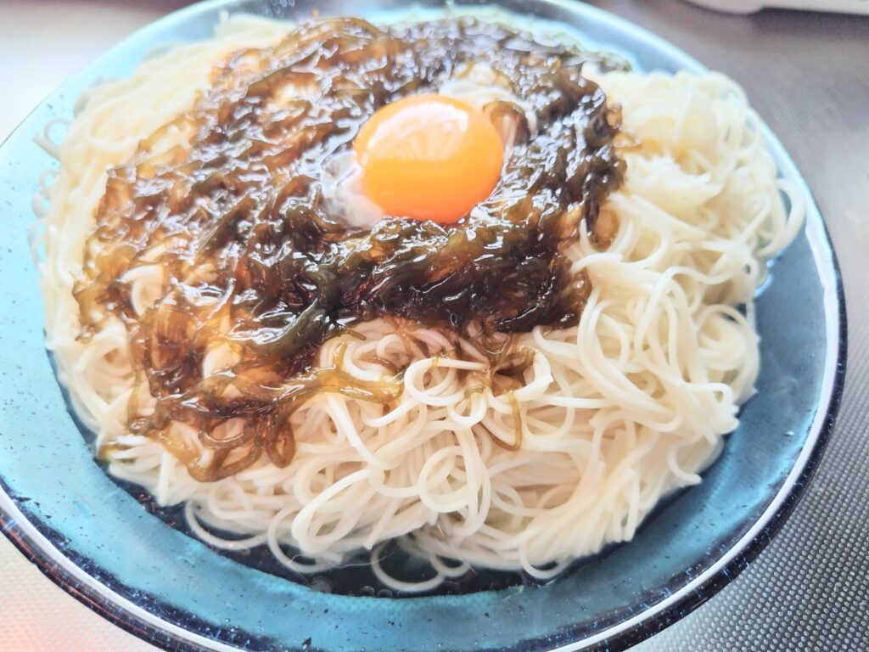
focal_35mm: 23
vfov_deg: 58.9
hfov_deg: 73.9
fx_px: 577
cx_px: 434
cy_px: 326
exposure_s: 1/60
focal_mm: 5.5
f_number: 1.9
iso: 71
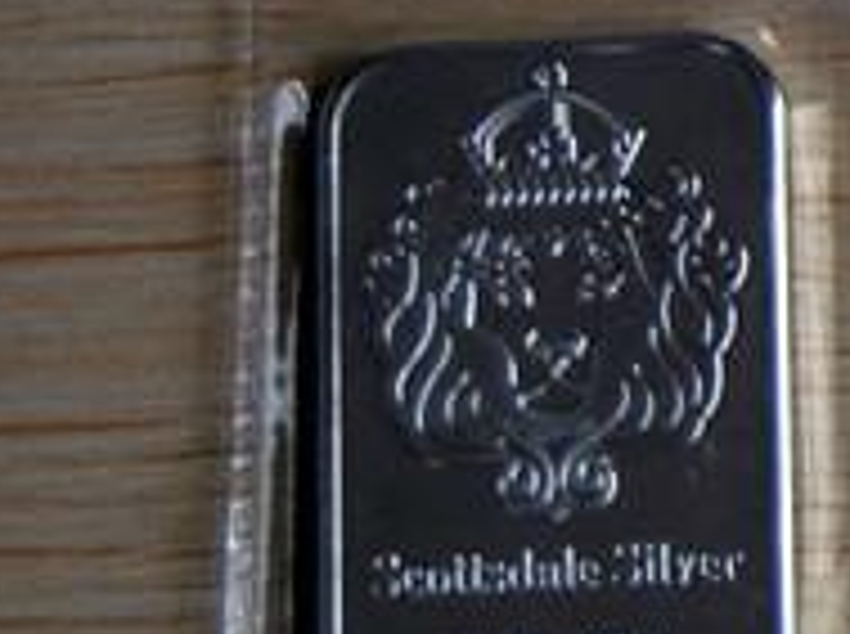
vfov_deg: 5.1
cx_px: 1808
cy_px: 22
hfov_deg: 6.6
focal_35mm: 289
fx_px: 7083
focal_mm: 42
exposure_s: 1/50
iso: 100
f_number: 5.3
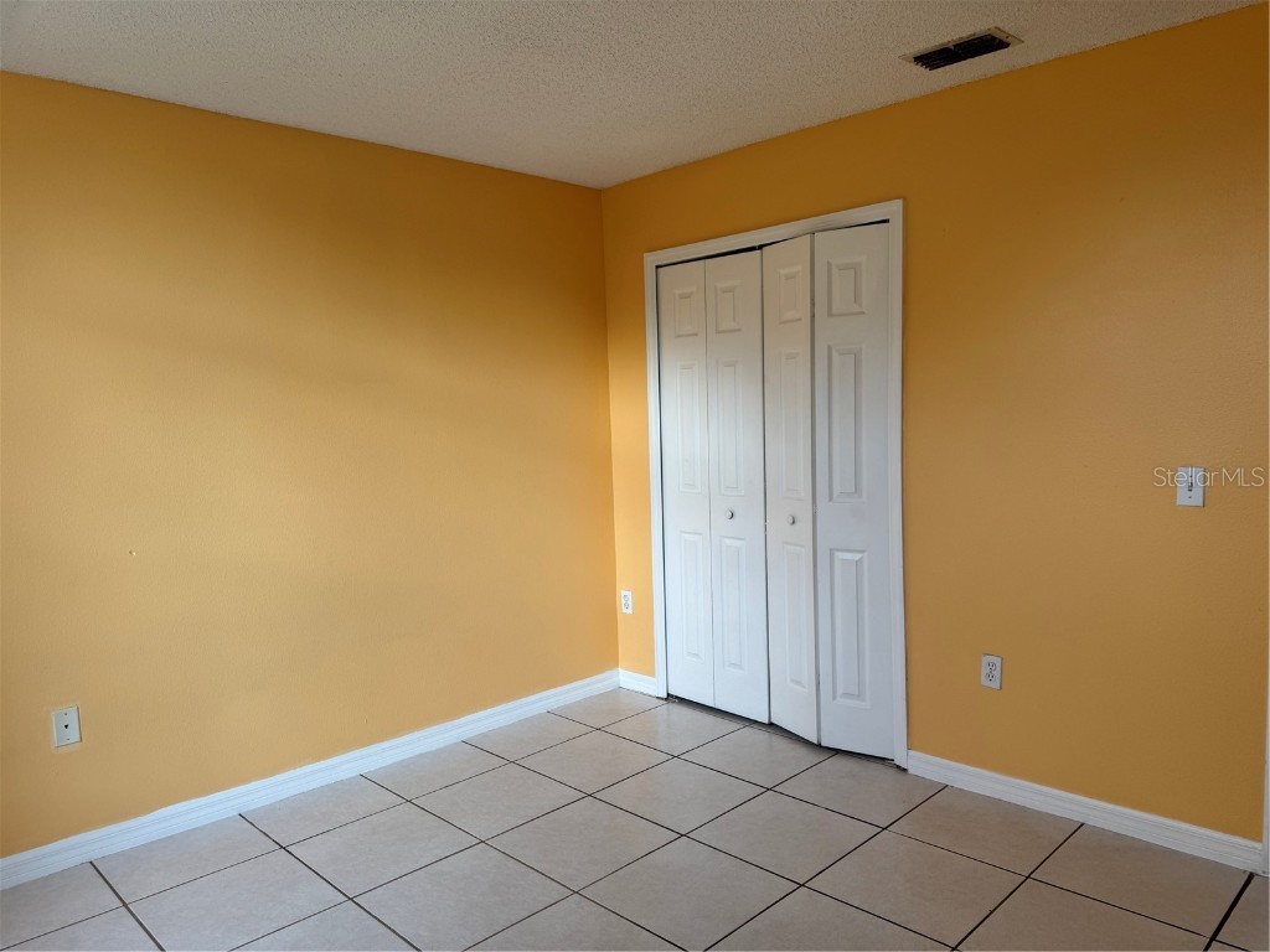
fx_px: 881
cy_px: 476
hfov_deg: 71.6
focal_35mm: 24
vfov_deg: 56.8
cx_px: 635
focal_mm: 6.76
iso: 80
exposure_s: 1/121
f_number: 1.78
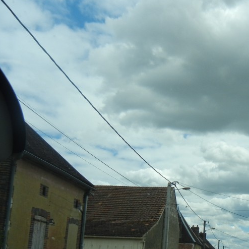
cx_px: 231
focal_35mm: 55
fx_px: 448
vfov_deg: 30.6
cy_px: 182
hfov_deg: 29.6
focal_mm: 5.4
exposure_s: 1/565
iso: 160
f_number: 7
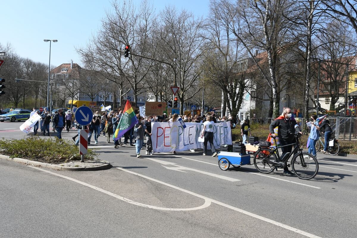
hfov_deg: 61.9
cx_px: 178
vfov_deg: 43.6
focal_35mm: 30
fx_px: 297
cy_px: 119
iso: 200
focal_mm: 20
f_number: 8
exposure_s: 1/320
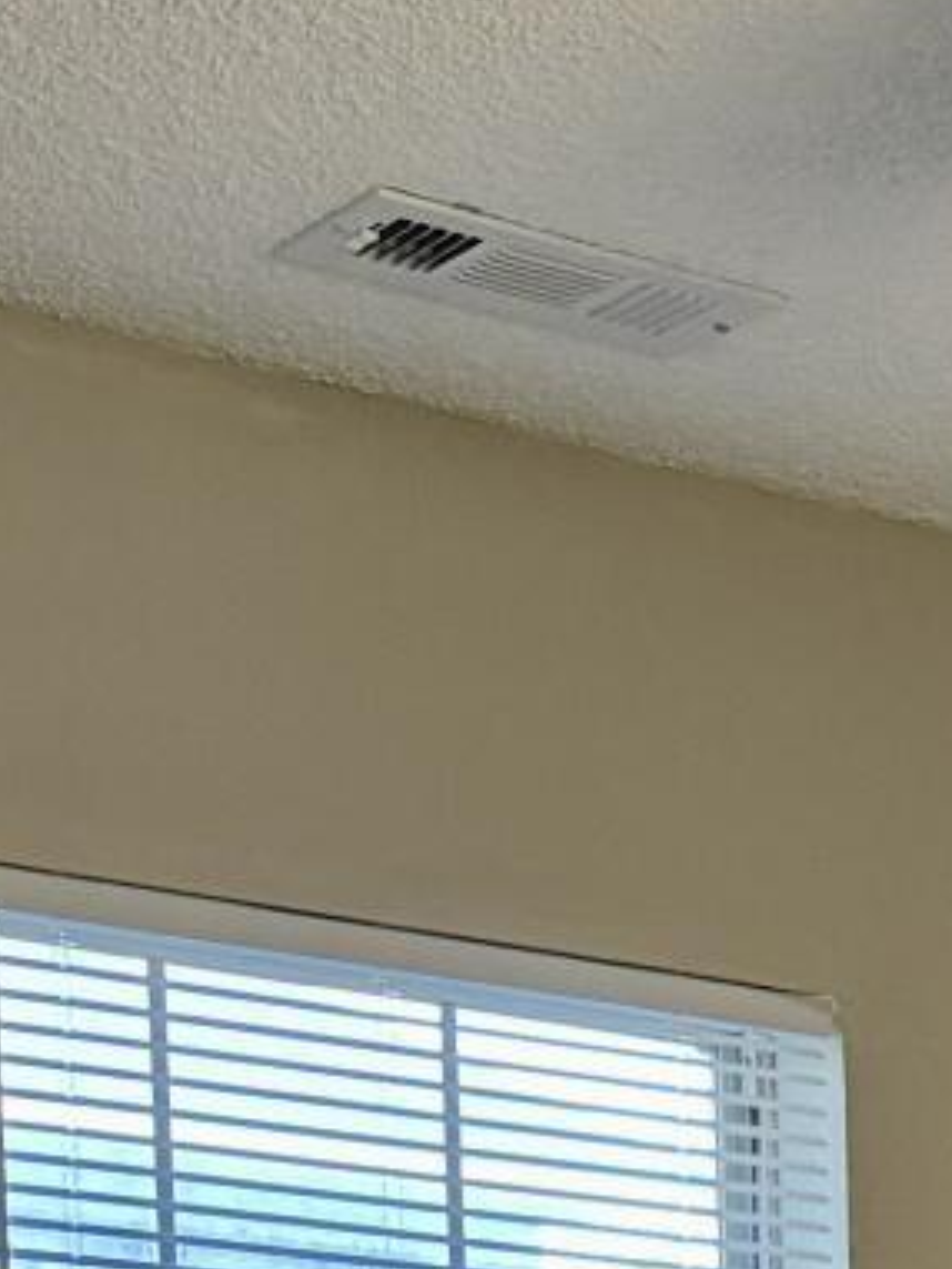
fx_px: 4618
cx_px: 1678
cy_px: 2764
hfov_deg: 11.0
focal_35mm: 126
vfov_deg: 13.0
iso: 400
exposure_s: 1/60
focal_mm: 6.86
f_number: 1.78
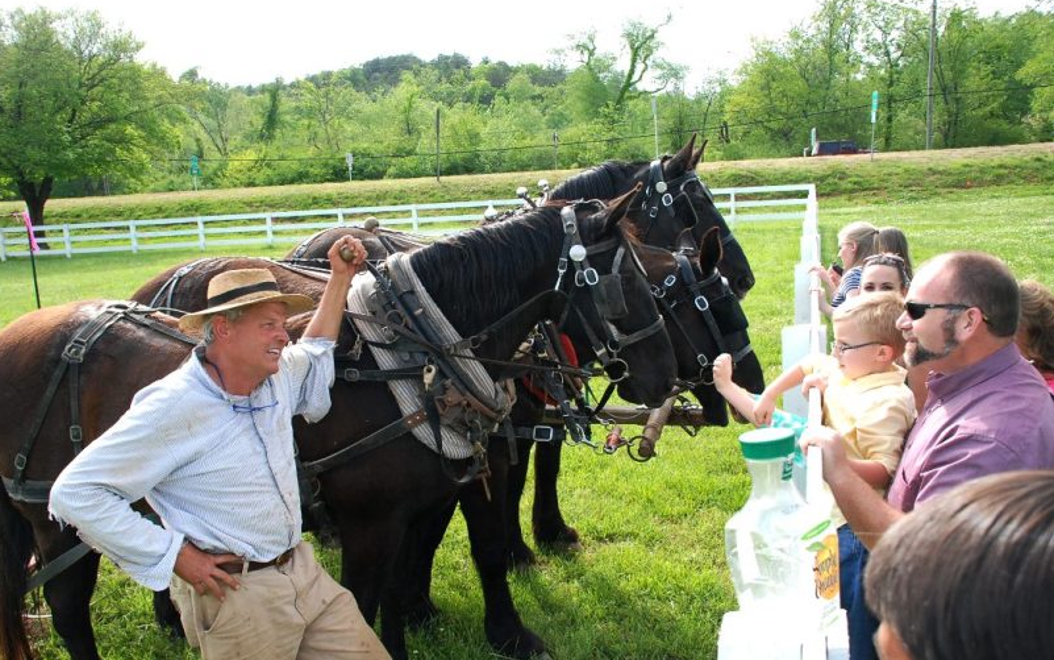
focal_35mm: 34
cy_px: 343
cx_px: 530
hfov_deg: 56.7
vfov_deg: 37.3
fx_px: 977
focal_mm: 22
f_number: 9
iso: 640
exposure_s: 1/320
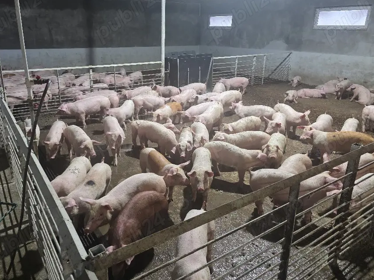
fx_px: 292
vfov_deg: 51.2
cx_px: 172
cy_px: 122
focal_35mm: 27
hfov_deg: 65.2
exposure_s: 1/101
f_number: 1.7
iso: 640
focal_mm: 6.3
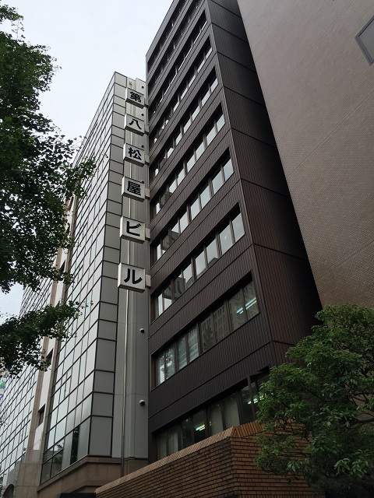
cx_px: 187
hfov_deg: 48.2
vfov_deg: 61.7
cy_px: 249
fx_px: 418
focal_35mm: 29
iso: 32
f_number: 2.2
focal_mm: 4.15
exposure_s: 1/842
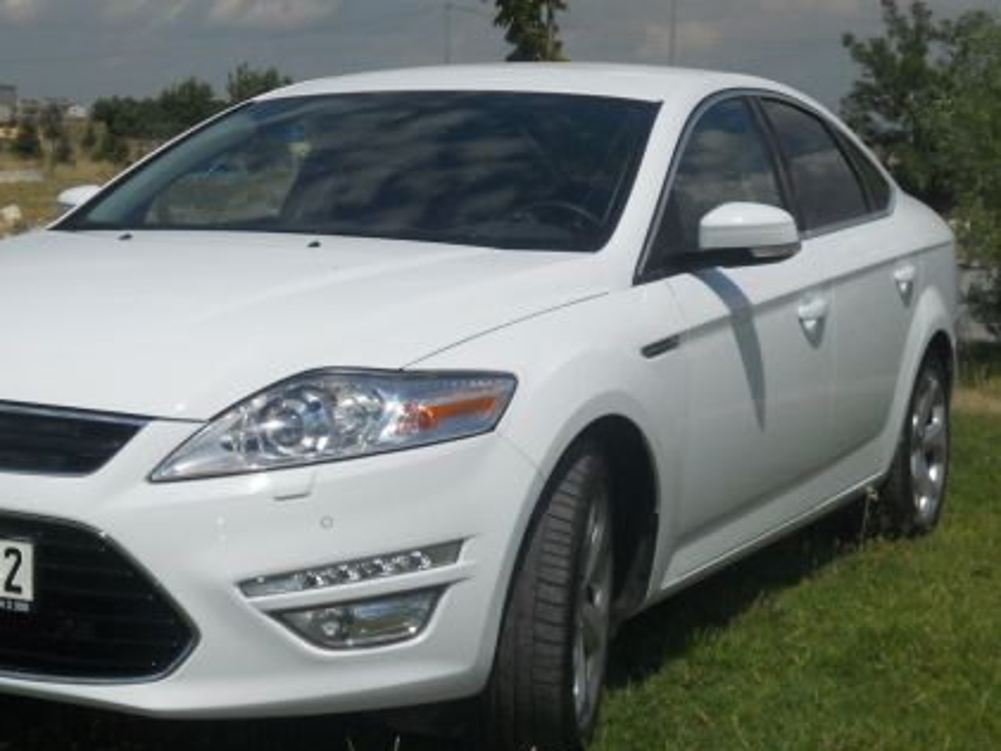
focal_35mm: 71
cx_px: 392
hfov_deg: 27.3
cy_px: 371
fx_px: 2054
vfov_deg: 20.7
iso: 80
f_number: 10.8
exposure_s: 1/400
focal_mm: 8.2
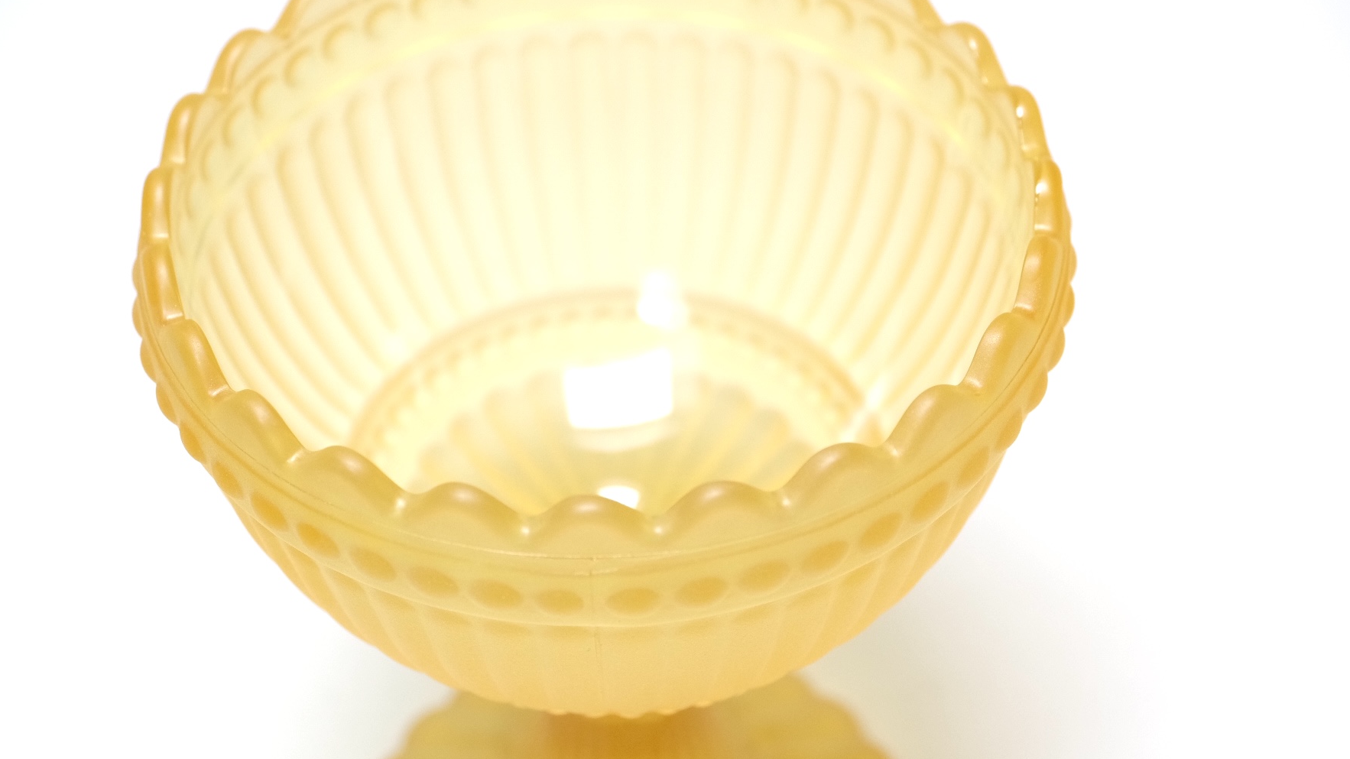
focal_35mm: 79
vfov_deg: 15.3
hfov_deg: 26.9
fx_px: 2828
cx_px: 676
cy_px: 309
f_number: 5.6
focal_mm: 50
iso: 1600
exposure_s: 1/1000
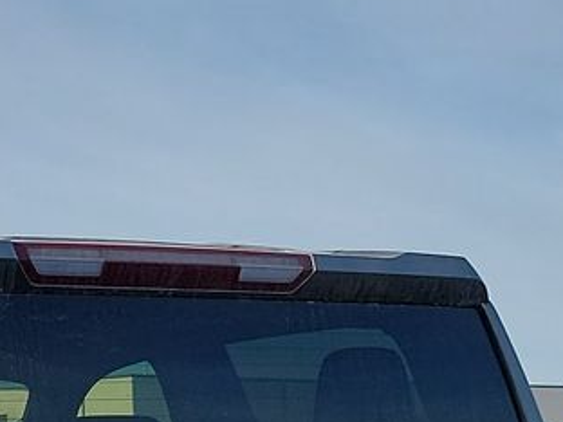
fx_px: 2000
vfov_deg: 10.9
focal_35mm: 123
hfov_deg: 16.0
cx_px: 415
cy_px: 880
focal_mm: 6.7
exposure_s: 1/589
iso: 50
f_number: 1.8
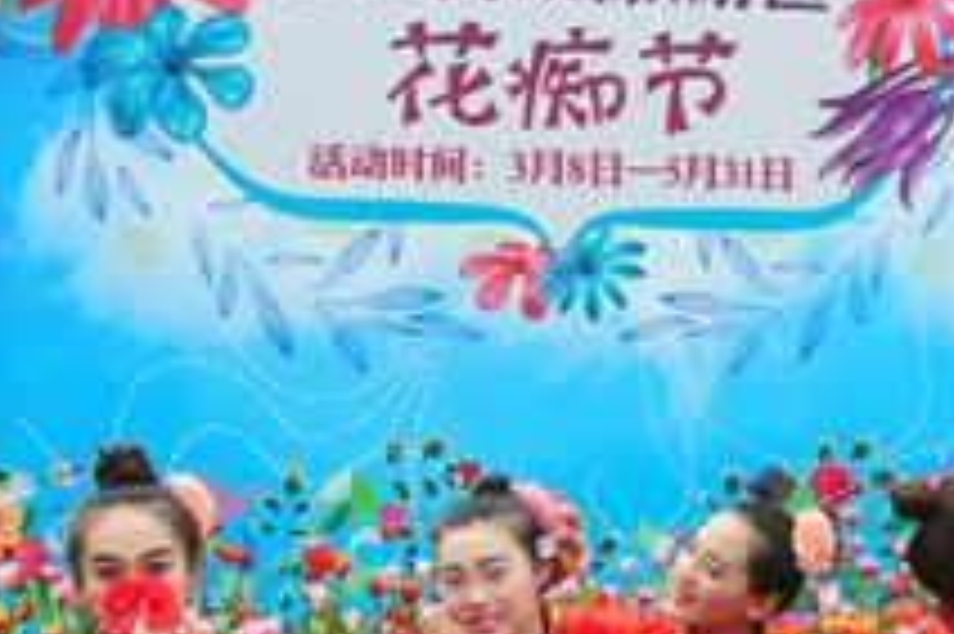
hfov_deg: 23.6
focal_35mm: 85
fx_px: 2251
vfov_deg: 15.8
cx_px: 756
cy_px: 589
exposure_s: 1/125
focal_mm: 24
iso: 250
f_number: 5.6
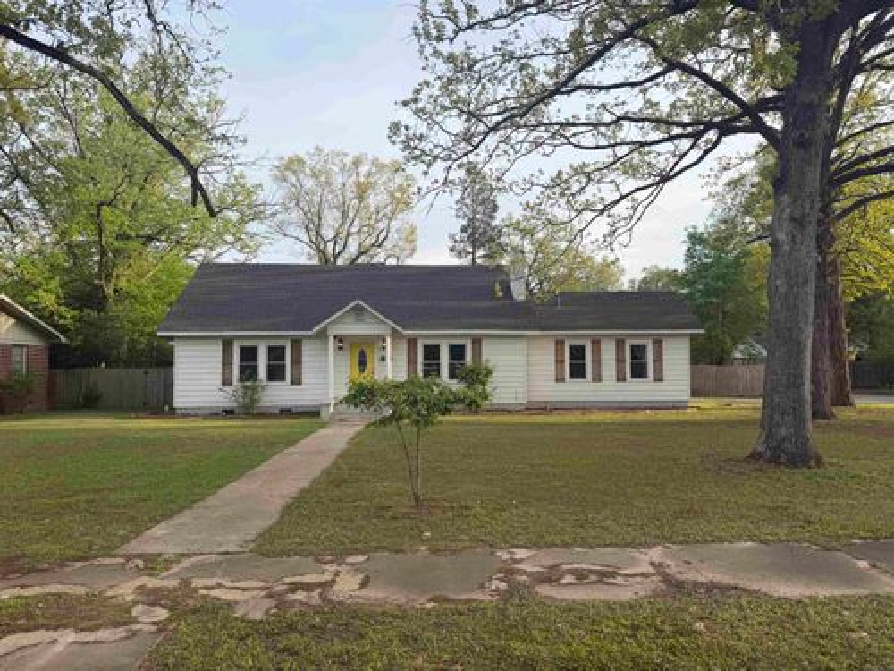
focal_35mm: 24
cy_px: 336
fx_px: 620
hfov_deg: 71.6
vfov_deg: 56.8
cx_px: 447
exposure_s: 1/1464
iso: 80
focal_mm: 6.76
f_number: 1.78
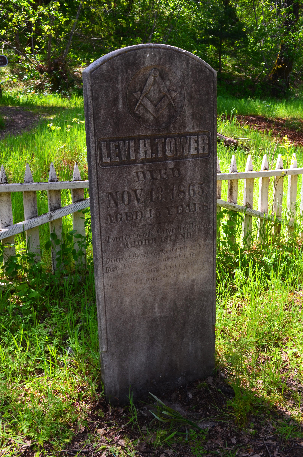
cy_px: 228
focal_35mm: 36
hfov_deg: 36.7
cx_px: 152
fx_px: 457
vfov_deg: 53.2
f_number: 9
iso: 400
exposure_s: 1/40
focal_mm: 24
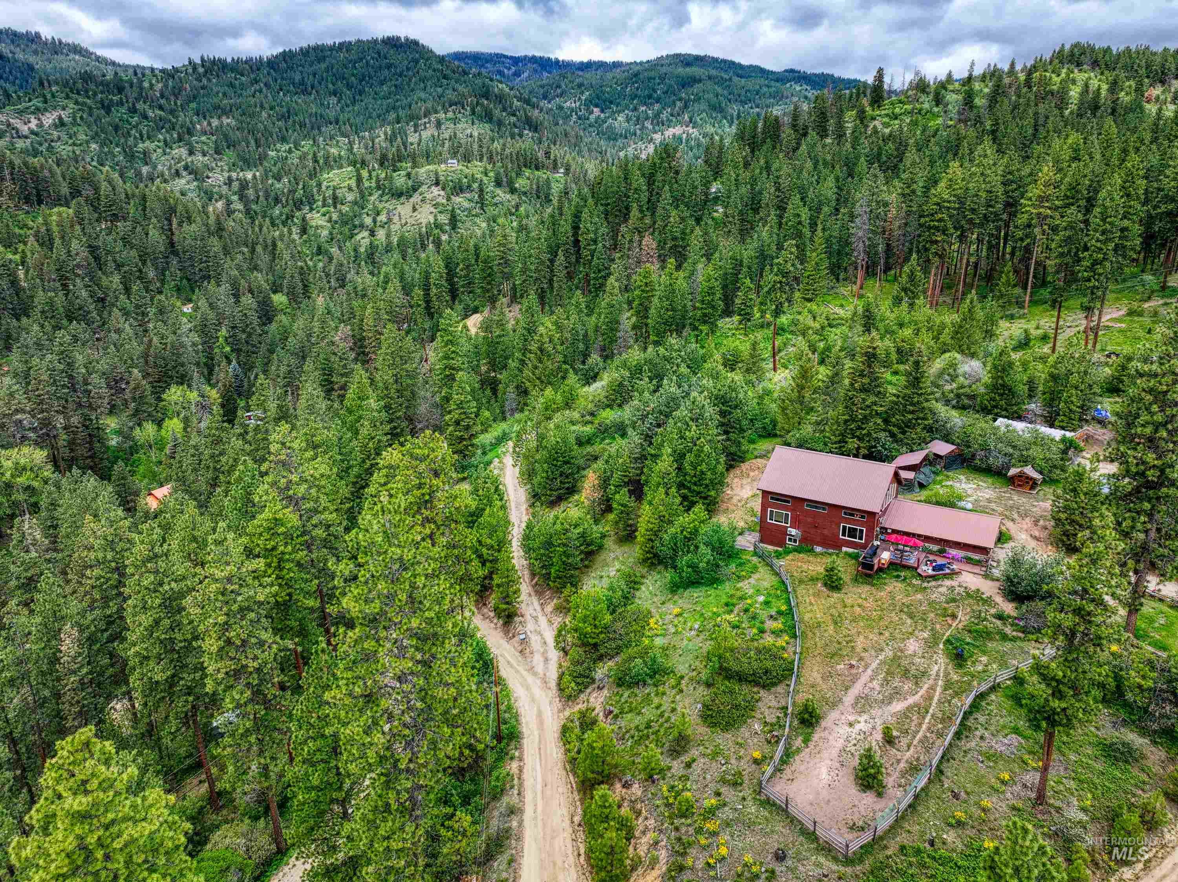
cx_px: 589
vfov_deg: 56.8
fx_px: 816
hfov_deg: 71.6
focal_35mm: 24
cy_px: 441
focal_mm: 12.3
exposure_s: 1/60
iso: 100
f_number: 2.8
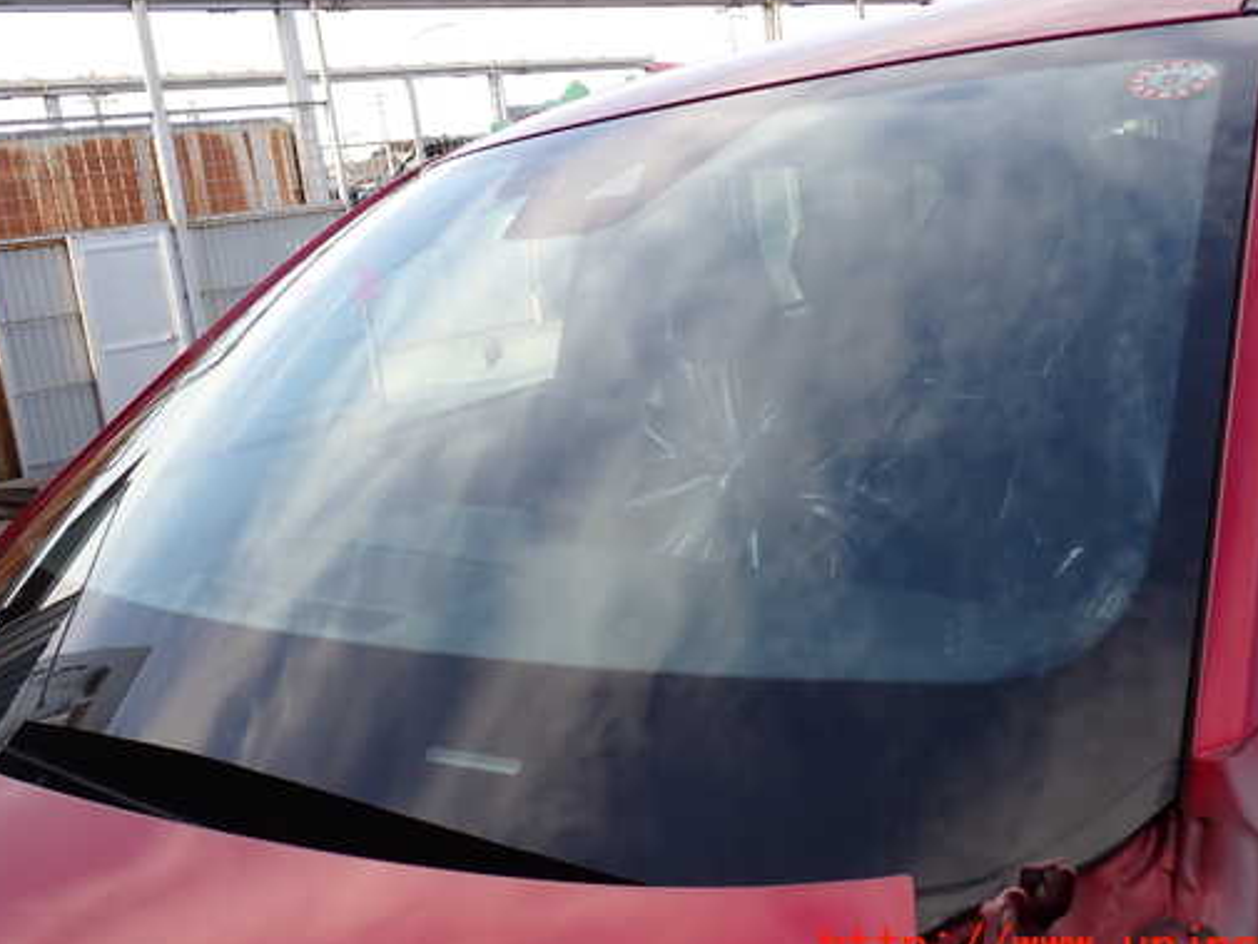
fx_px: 1381
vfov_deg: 37.7
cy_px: 421
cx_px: 635
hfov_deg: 49.0
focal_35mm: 38
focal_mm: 5.79
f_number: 3.2
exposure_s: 1/200
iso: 100
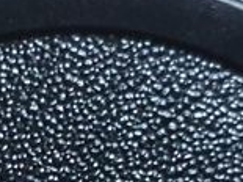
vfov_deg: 8.7
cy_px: 217
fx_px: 1178
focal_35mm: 168
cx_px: -2
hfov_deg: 11.6
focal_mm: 4.3
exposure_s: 1/10
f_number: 1.5
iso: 500
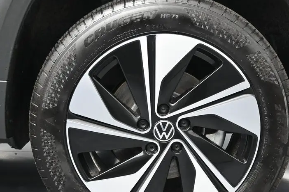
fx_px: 439
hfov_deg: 36.4
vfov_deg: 24.7
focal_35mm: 55
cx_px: 162
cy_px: 118
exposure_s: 1/125
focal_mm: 25
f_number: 4.2
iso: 1800
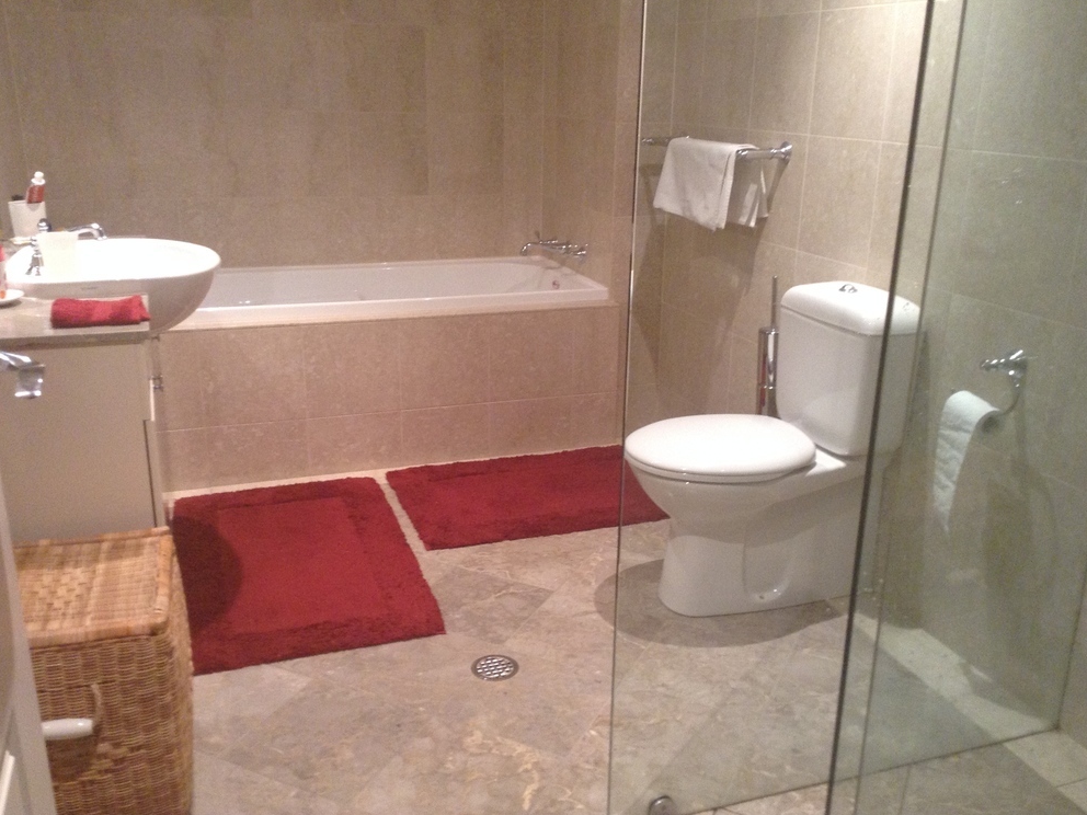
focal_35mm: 34
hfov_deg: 54.0
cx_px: 539
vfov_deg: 41.8
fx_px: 1068
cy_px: 412
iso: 125
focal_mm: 3.3
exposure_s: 1/24
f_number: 2.4
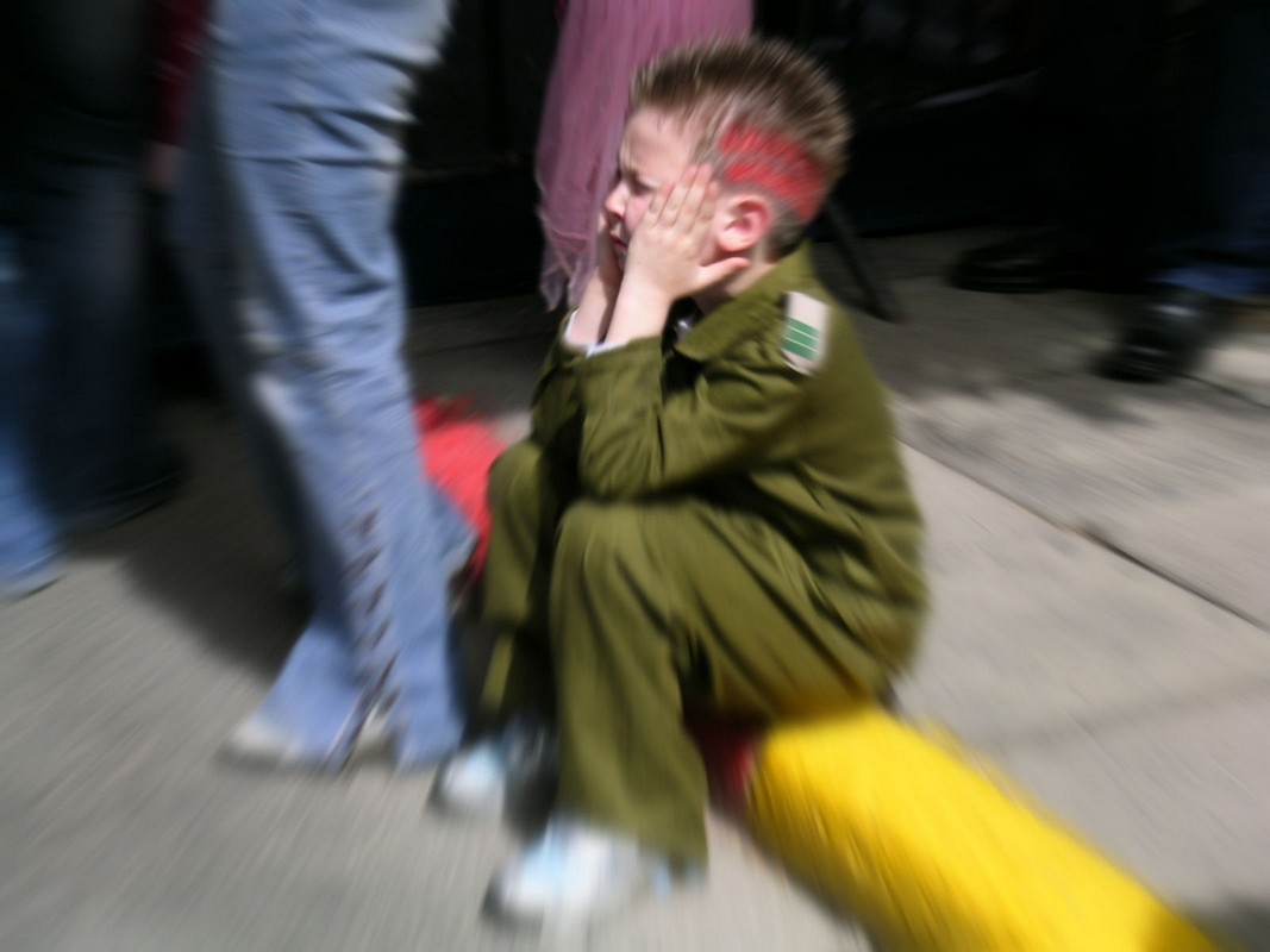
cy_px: 476
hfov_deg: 24.4
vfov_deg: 18.4
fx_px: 2935
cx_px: 635
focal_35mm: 80
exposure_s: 1/774
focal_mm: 16.7
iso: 50
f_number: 4.1
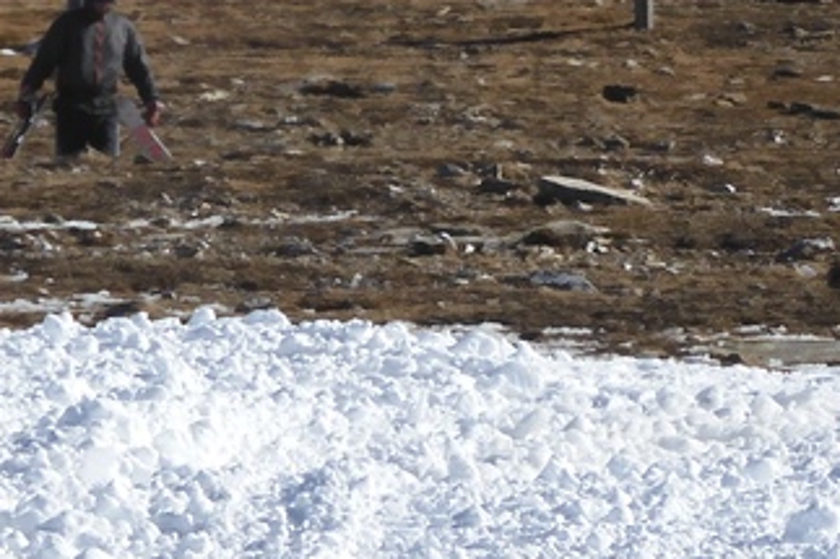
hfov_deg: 3.0
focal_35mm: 689
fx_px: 16068
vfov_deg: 2.0
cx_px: 237
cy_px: -31
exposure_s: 1/1000
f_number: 5.6
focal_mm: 40.1
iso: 100
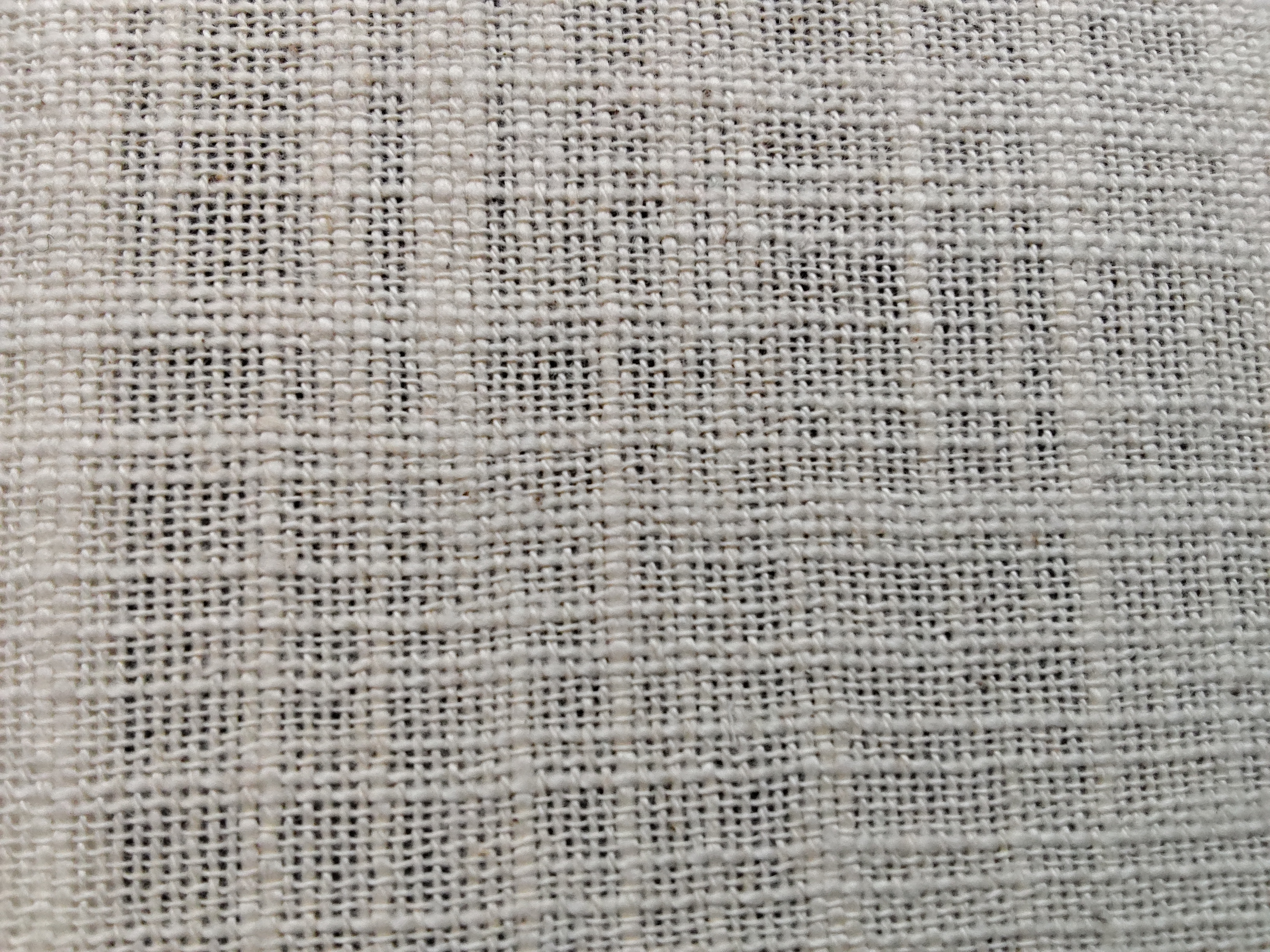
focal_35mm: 26
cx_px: 635
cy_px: 476
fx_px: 954
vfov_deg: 53.1
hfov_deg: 67.3
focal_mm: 2.78
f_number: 2
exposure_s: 1/100
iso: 250
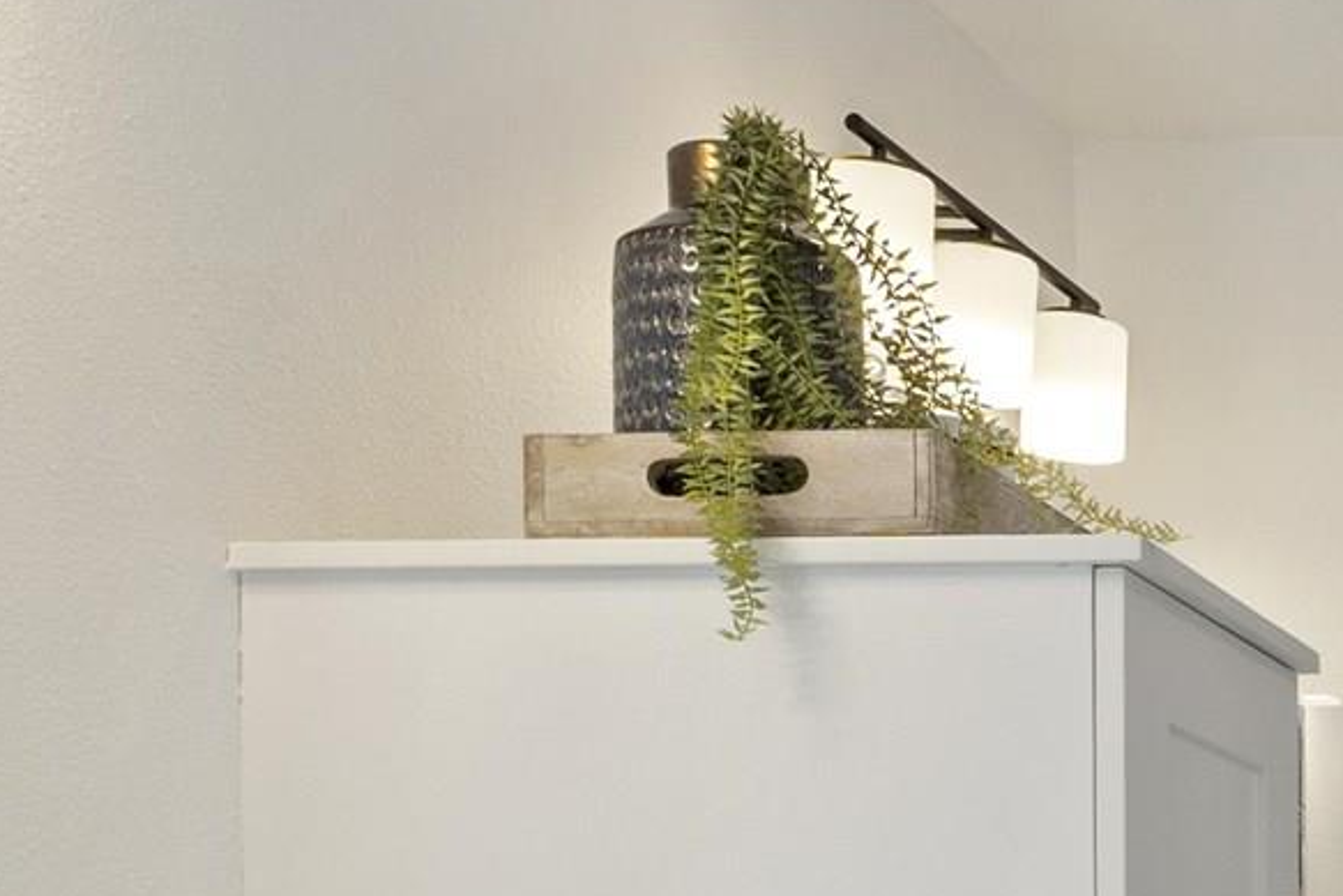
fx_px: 2948
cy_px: 1184
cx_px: 2161
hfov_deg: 20.7
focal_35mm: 79
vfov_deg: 16.3
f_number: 9
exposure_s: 1/8
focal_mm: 10
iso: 100
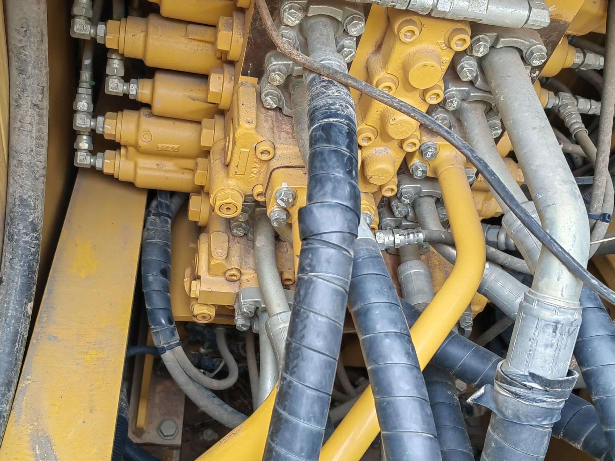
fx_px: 657
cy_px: 214
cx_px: 301
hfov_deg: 50.1
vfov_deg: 38.6
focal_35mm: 37
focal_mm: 5.54
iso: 50
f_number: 1.8
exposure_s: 1/133
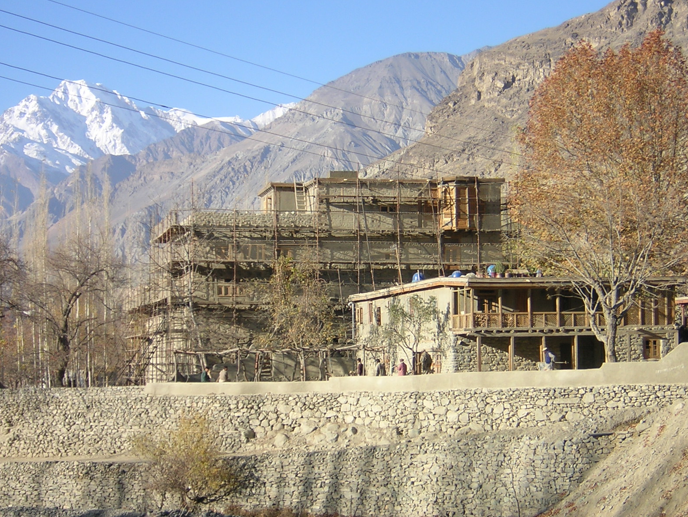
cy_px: 256
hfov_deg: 25.0
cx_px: 340
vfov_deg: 18.9
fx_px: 1551
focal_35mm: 78
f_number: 3.9
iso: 100
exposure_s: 1/371
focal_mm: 10.1
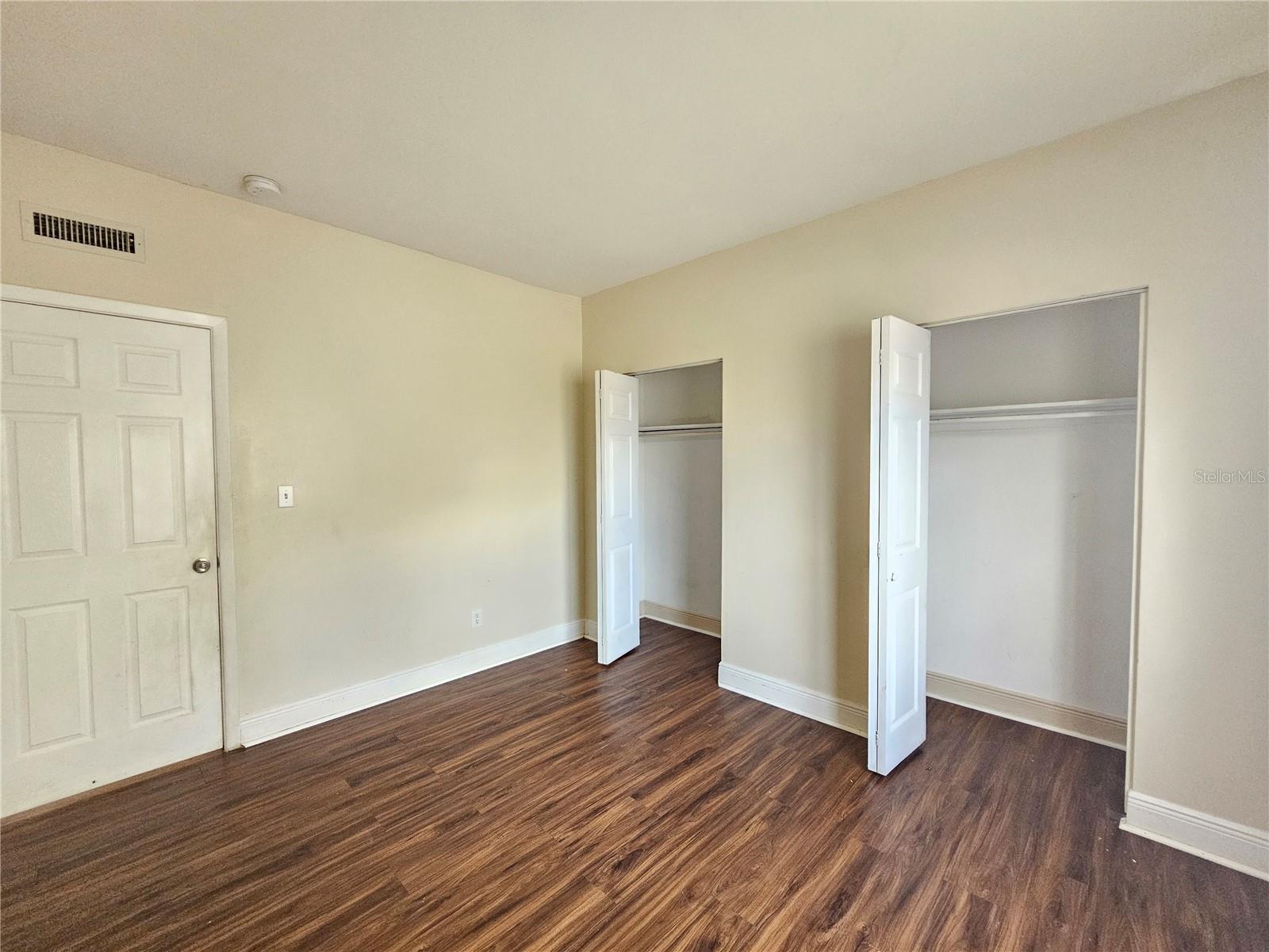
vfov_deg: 89.9
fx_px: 477
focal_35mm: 13
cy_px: 476
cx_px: 634
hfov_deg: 106.2
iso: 500
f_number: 2.2
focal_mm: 2.2
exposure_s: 1/100
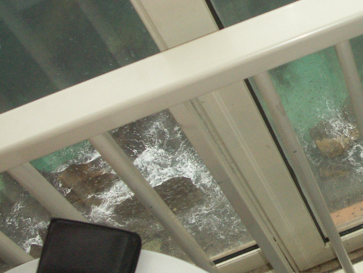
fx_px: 818
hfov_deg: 23.8
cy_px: 68
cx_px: 376
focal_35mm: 78
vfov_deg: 18.8
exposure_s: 1/100
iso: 160
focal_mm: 7.7
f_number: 3.5
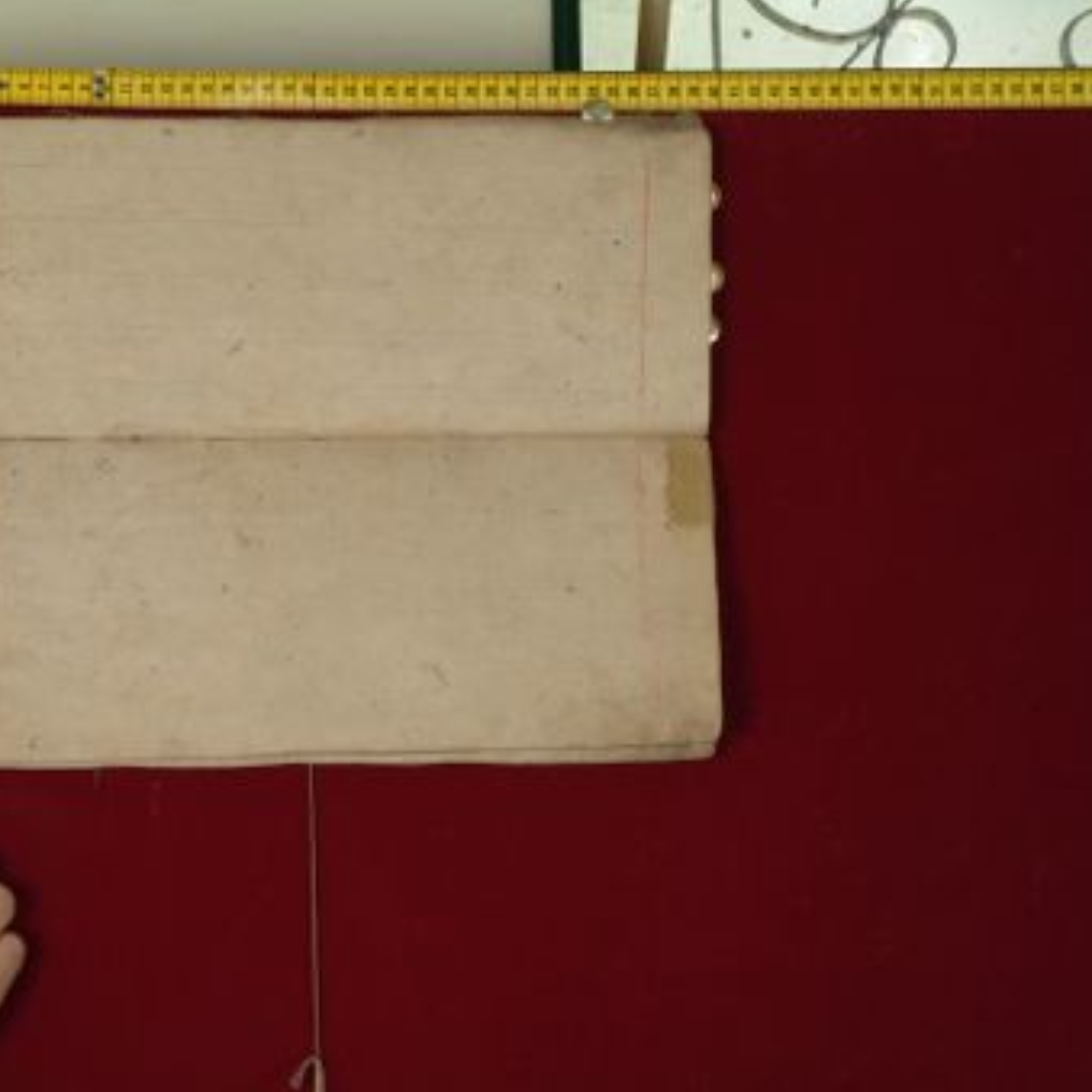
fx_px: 4056
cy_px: 543
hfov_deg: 15.3
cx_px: 300
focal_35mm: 114
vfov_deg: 15.3
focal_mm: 59
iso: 160
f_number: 13
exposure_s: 1/20
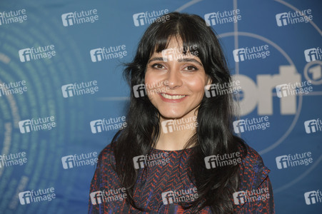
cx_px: 161
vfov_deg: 13.0
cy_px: 107
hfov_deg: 19.5
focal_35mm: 105
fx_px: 938
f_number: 5.6
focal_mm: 105
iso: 640
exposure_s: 1/200
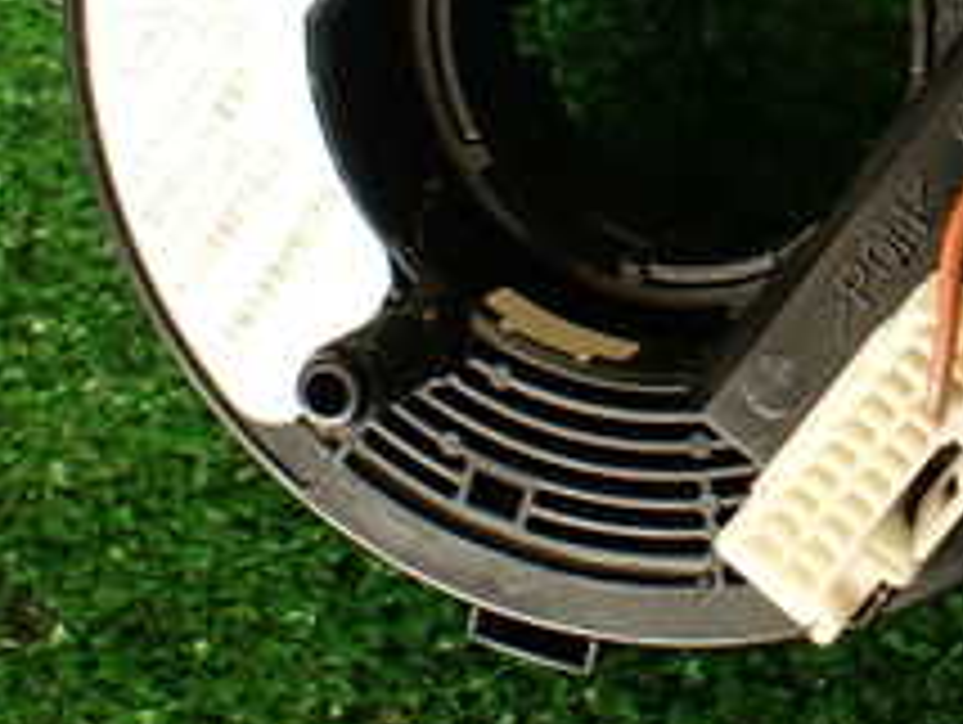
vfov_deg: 17.4
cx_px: 1053
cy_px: 108
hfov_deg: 22.0
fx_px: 2339
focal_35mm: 84
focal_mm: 5.4
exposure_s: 1/60
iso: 125
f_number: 2.3
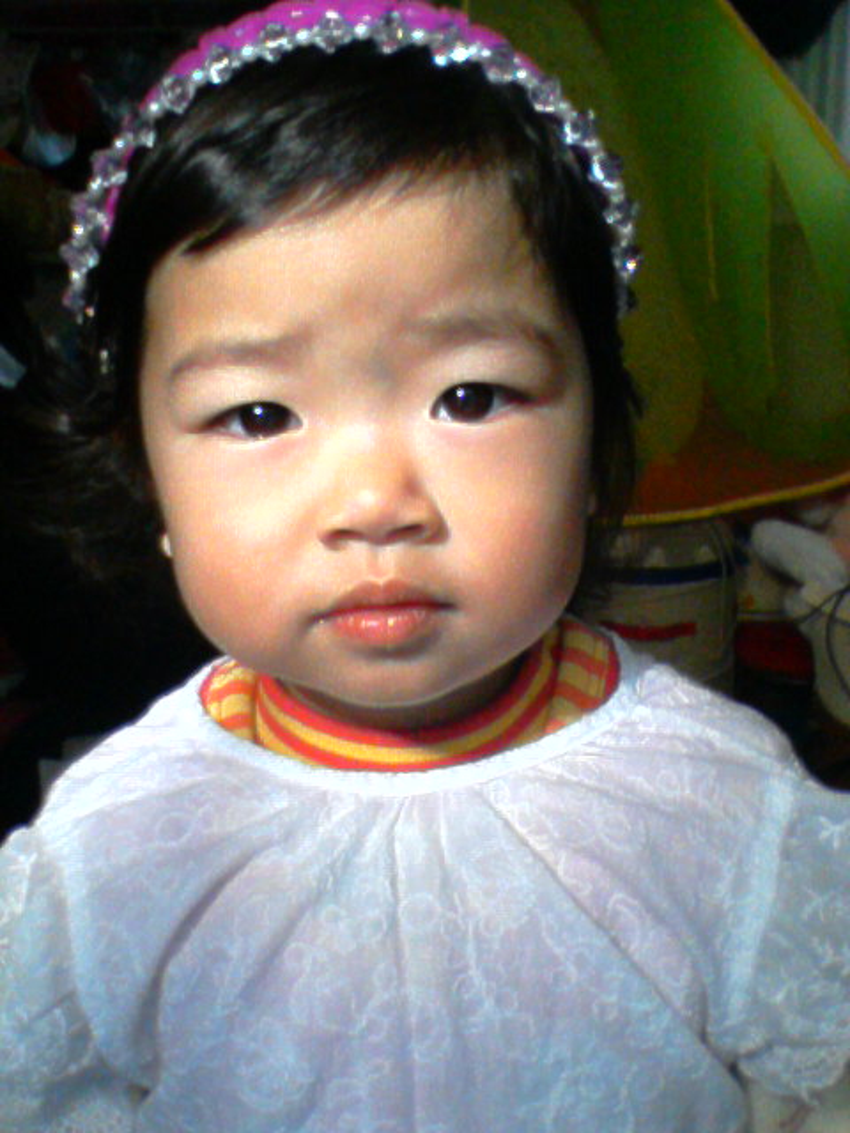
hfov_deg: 48.2
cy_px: 566
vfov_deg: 61.7
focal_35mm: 29
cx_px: 425
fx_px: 949
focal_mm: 1.5
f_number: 2.8
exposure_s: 1/167
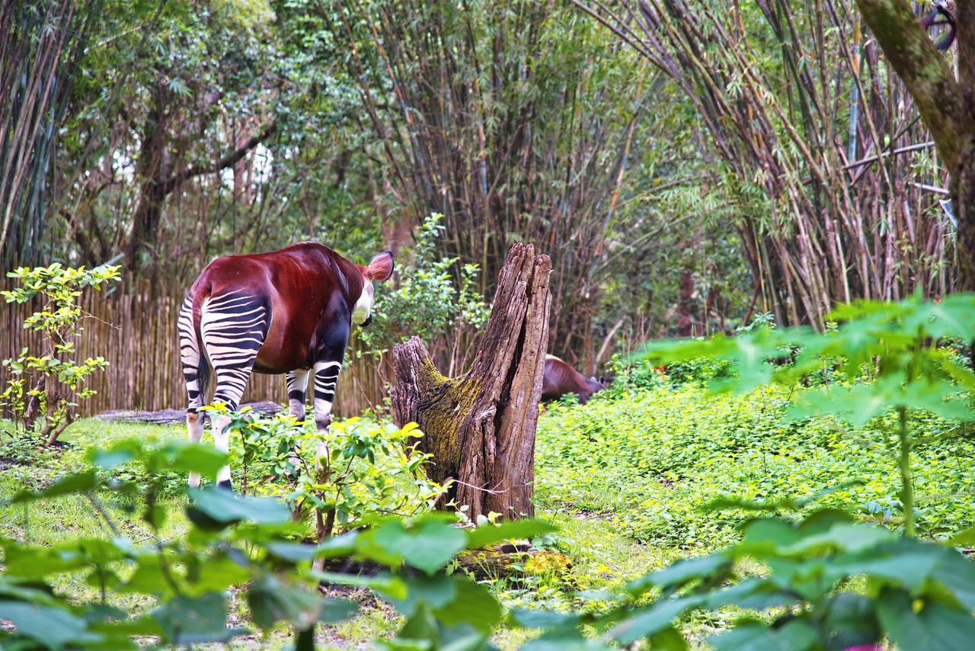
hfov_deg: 17.1
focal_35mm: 120
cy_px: 326
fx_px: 3251
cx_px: 488
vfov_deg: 11.4
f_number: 4
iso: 720
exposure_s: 1/250
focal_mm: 120
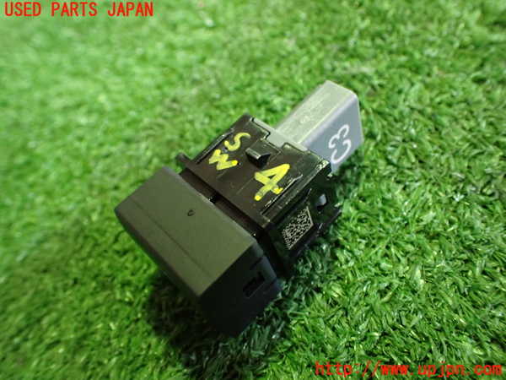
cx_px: 253
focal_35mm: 30
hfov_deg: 60.0
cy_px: 190
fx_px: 439
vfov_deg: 46.8
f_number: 2.3
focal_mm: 5.4
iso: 800
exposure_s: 1/50
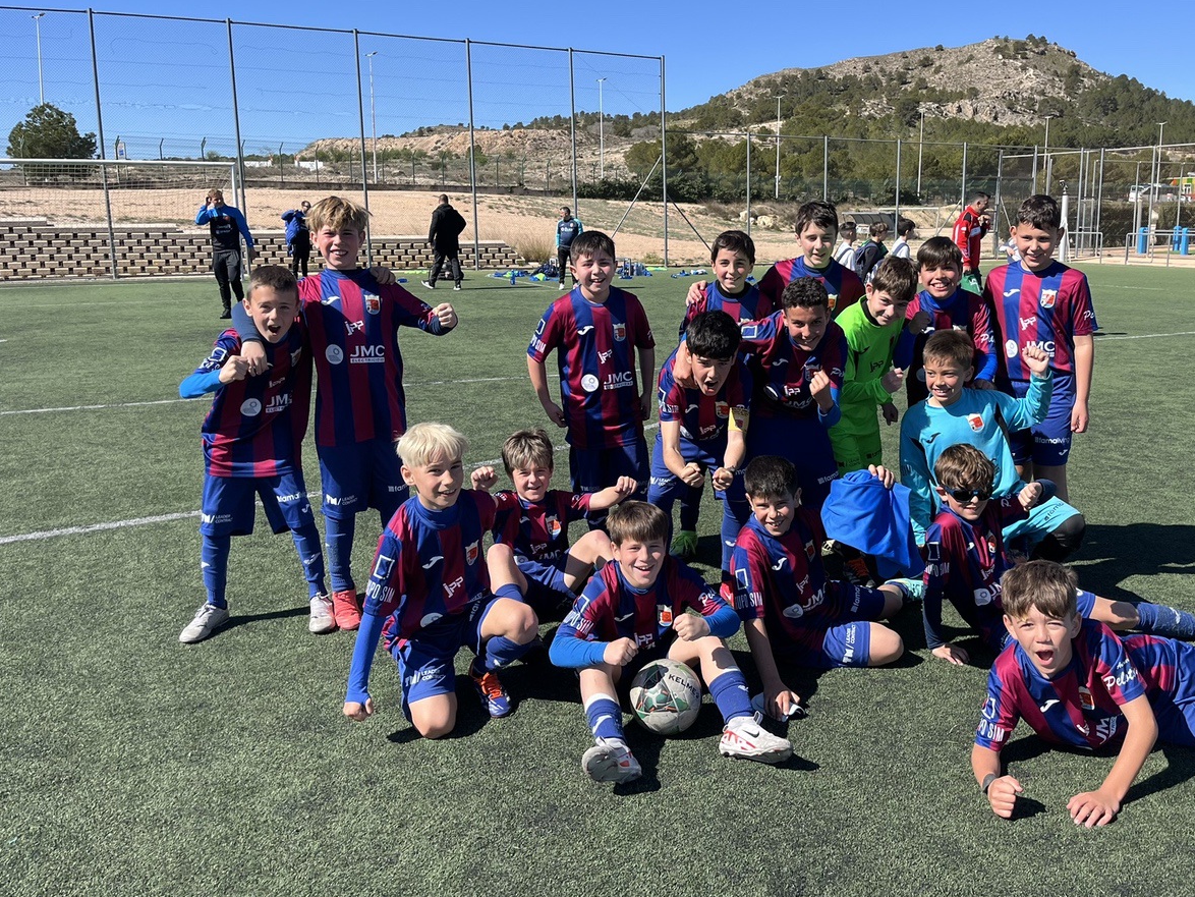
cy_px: 400
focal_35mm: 31
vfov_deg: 45.4
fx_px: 1070
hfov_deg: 58.0
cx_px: 695
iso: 50
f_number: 1.6
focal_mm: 5.1
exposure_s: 1/2358
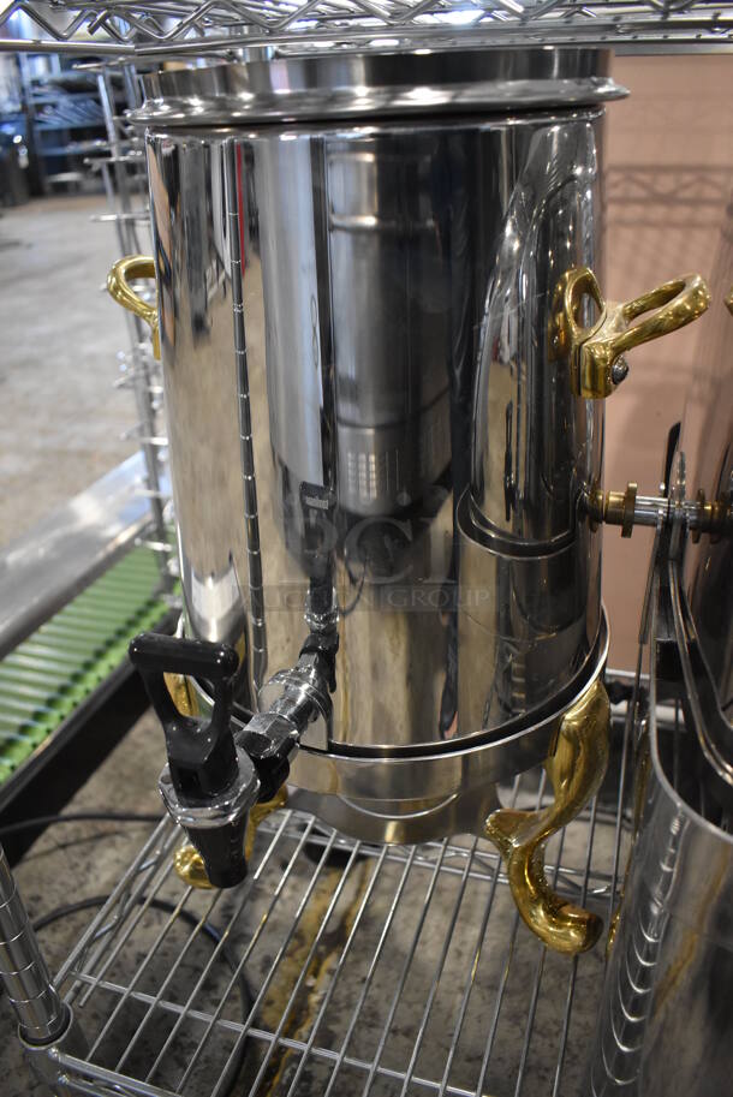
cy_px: 548
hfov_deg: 48.0
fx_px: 823
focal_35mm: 27
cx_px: 366
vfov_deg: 67.3
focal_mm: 18
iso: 2200
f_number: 3.5
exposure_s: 1/125
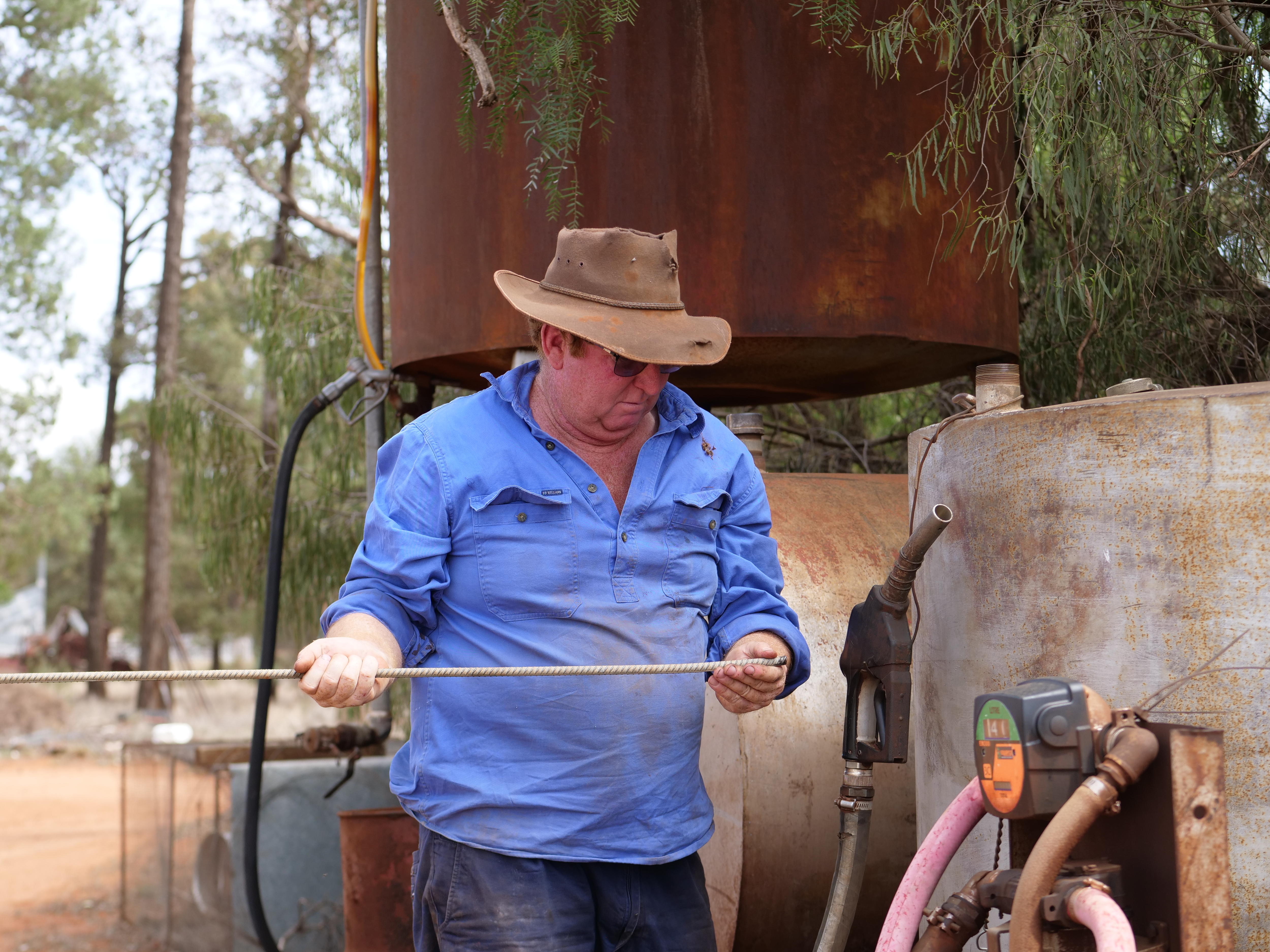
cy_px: 476
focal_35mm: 86
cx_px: 635
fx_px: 3155
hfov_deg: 22.8
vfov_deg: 17.2
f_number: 3.5
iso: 200
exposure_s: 1/640
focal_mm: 43
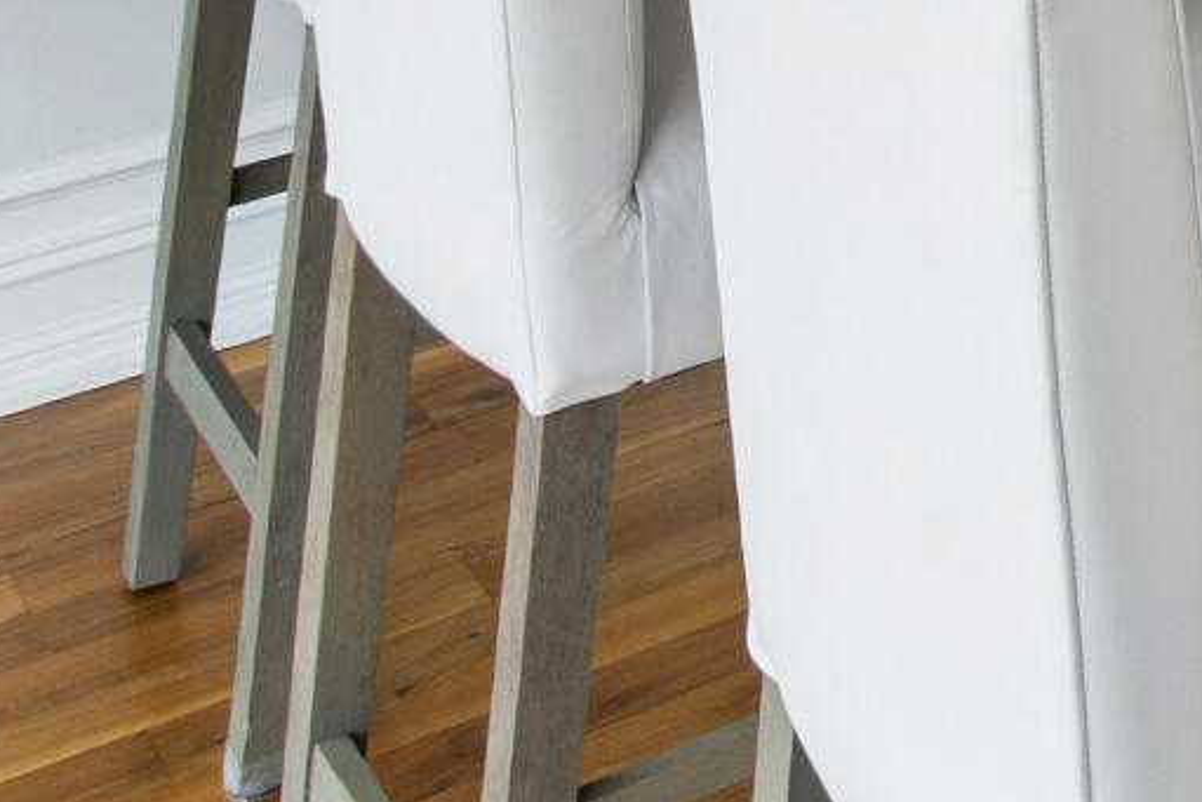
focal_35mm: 88
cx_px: 2192
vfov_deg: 11.8
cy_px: -1265
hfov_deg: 18.1
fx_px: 2939
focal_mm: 10
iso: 100
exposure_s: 1/2.5
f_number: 8
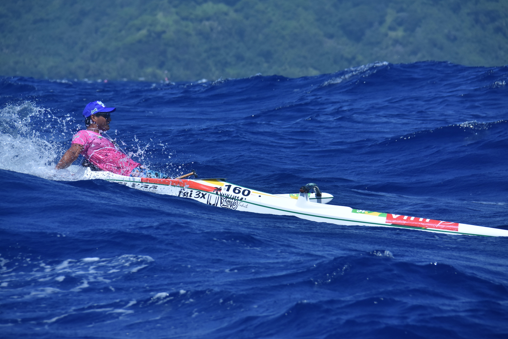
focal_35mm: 294
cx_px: 254
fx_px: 4141
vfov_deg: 4.7
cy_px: 169
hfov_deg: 7.0
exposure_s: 1/3200
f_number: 7.1
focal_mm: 195
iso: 500
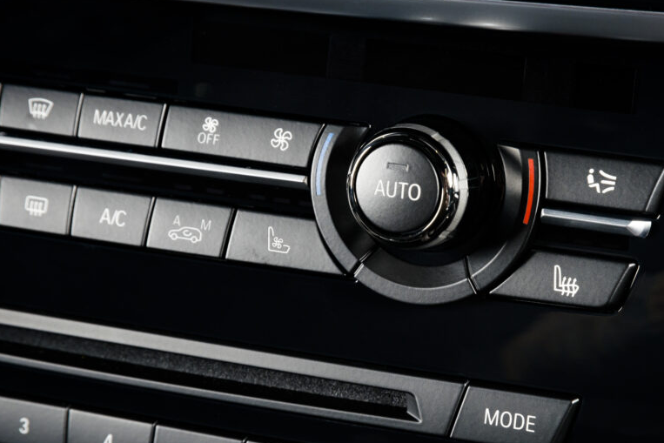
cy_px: 286
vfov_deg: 8.5
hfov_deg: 12.7
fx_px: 2970
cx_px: 402
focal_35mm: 161
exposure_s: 1/200
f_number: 16
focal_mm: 120
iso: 1000
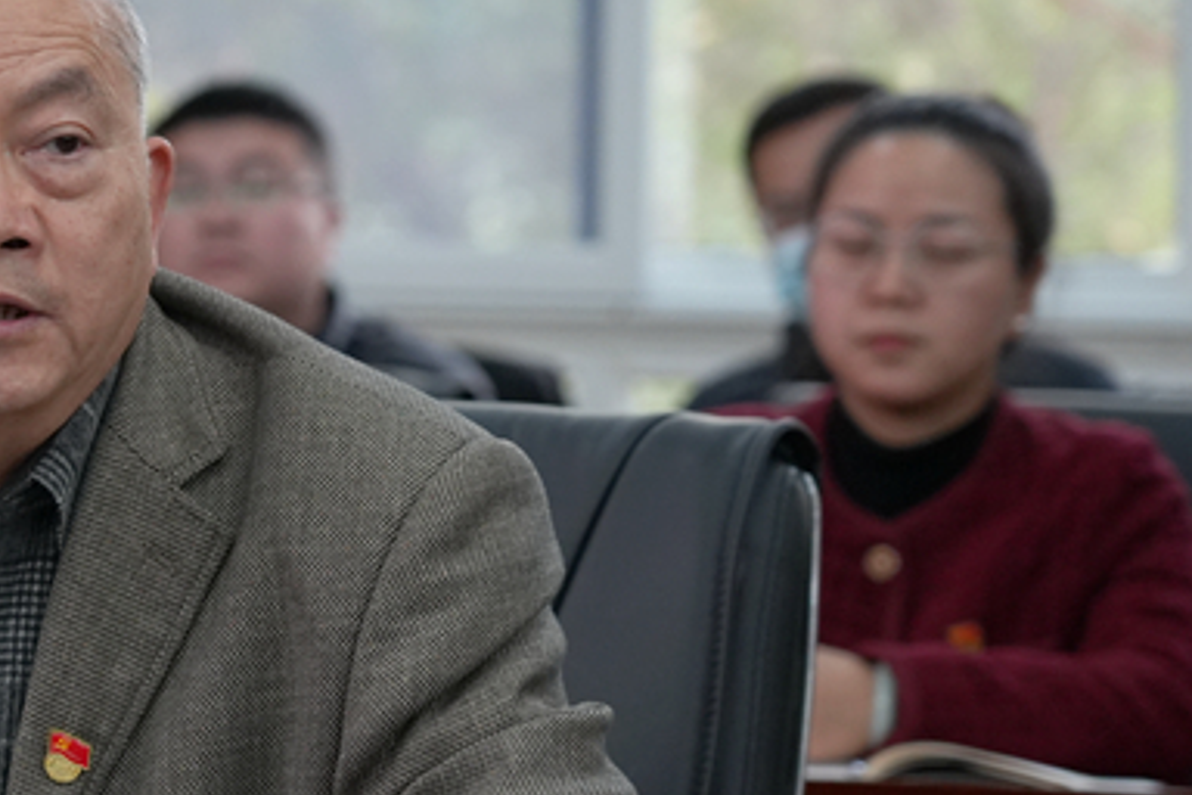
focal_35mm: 171
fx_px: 5662
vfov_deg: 8.0
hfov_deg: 11.9
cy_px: 495
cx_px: 68
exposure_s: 1/100
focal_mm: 82
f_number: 4
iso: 2000
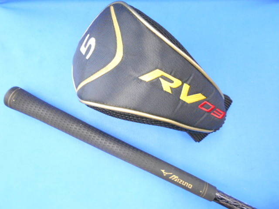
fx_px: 210
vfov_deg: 53.1
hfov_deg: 67.3
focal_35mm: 26
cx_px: 140
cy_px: 104
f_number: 3.2
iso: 400
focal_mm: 4.6
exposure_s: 1/13
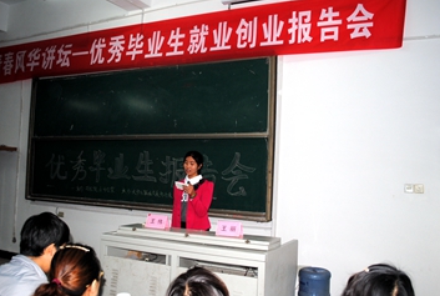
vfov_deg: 39.1
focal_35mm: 34
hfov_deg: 55.7
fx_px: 416
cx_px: 211
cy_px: 149
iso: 200
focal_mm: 20
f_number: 3.8
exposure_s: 1/60
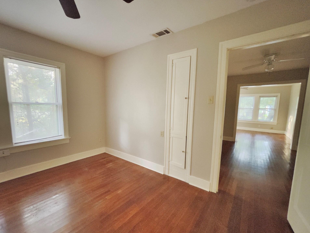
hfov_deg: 102.1
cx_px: 154
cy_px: 124
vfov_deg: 85.6
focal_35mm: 14
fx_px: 125
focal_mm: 1.54
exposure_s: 1/15
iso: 800
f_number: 2.4
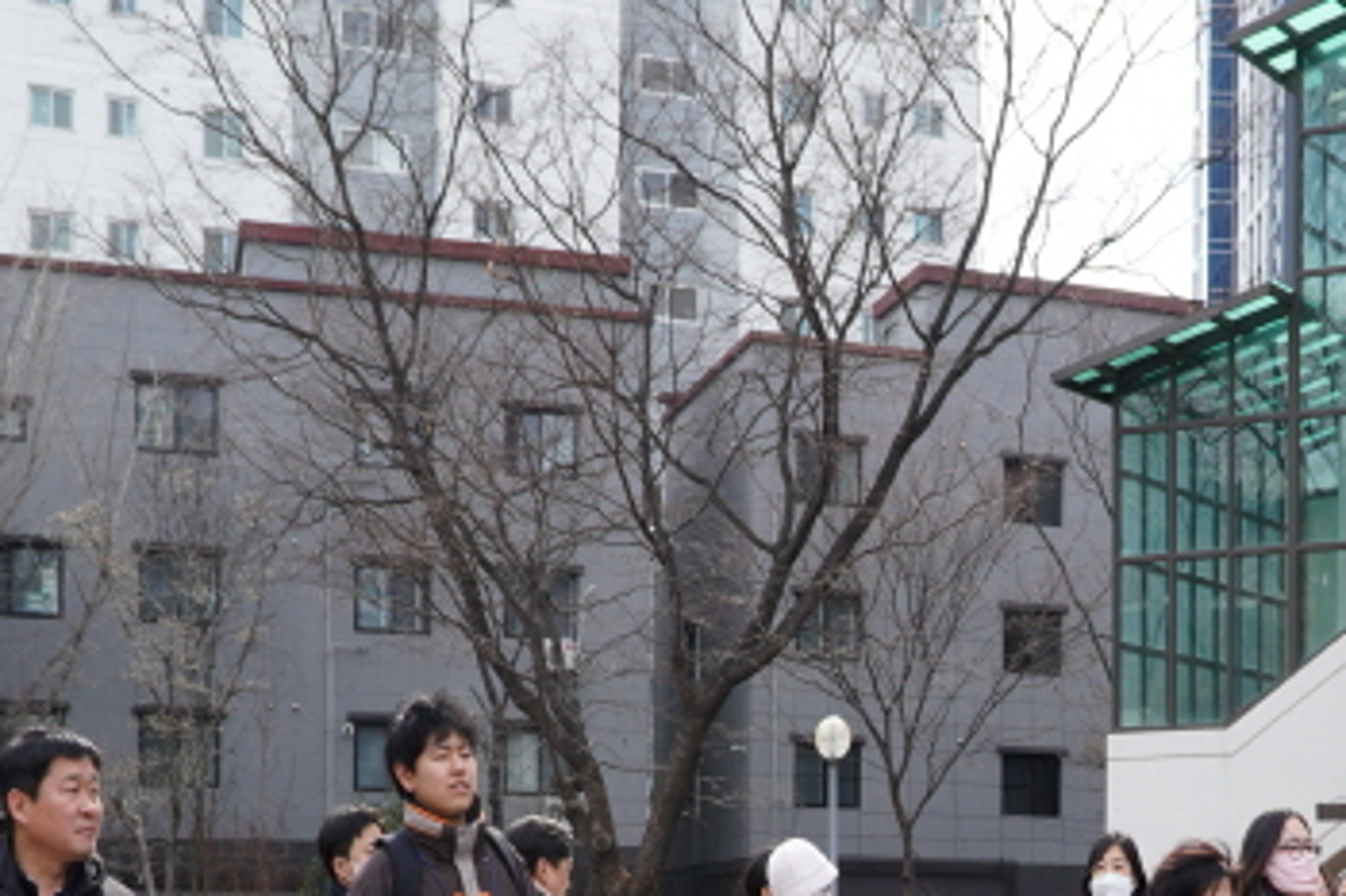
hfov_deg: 30.1
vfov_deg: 20.2
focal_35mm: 65
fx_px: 2434
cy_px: 909
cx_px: 1084
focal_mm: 19
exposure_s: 1/200
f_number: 4.5
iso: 100
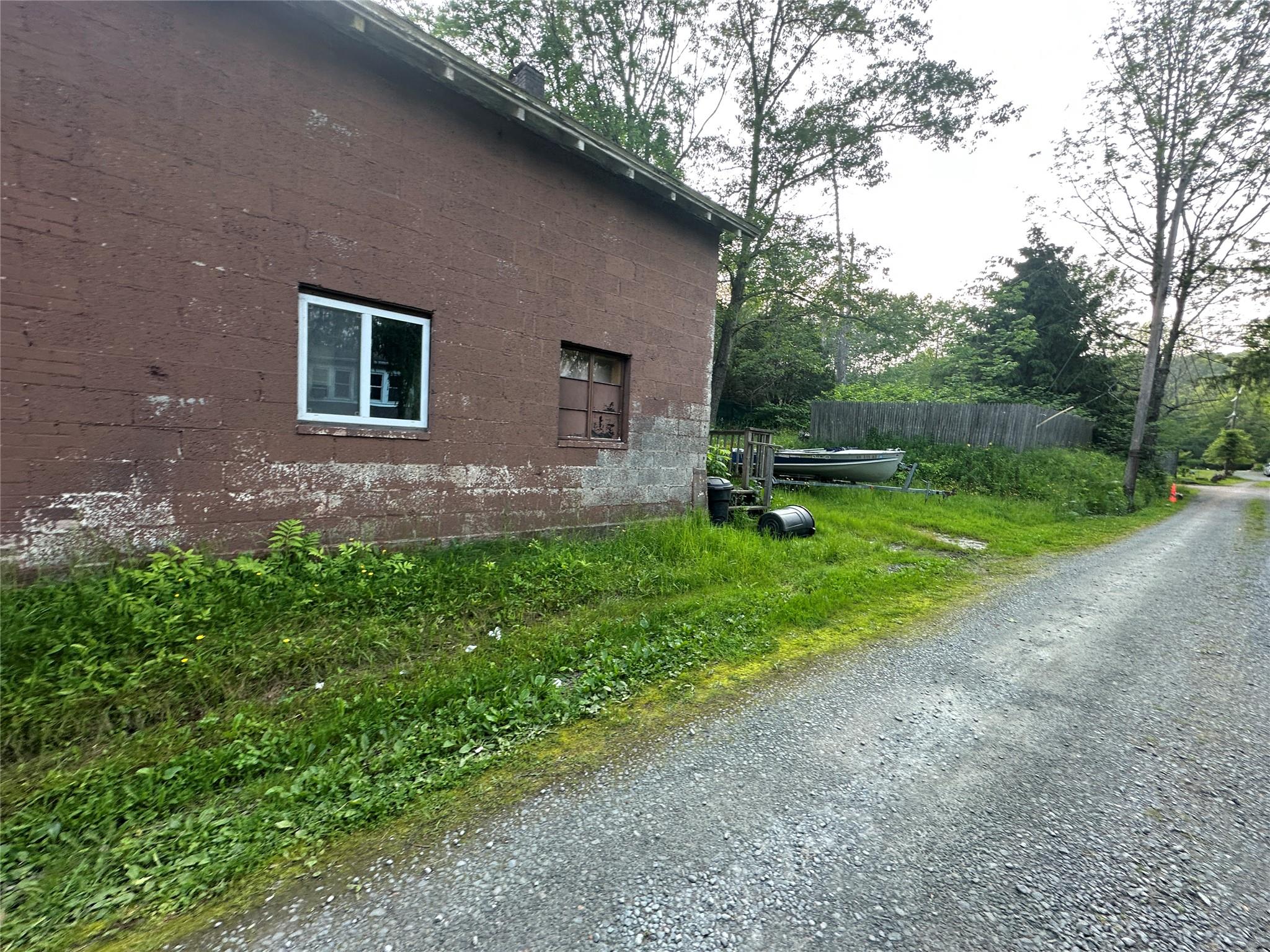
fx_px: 514
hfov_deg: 102.1
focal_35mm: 14
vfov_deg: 85.7
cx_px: 635
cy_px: 476
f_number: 2.2
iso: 50
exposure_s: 1/99
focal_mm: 2.22
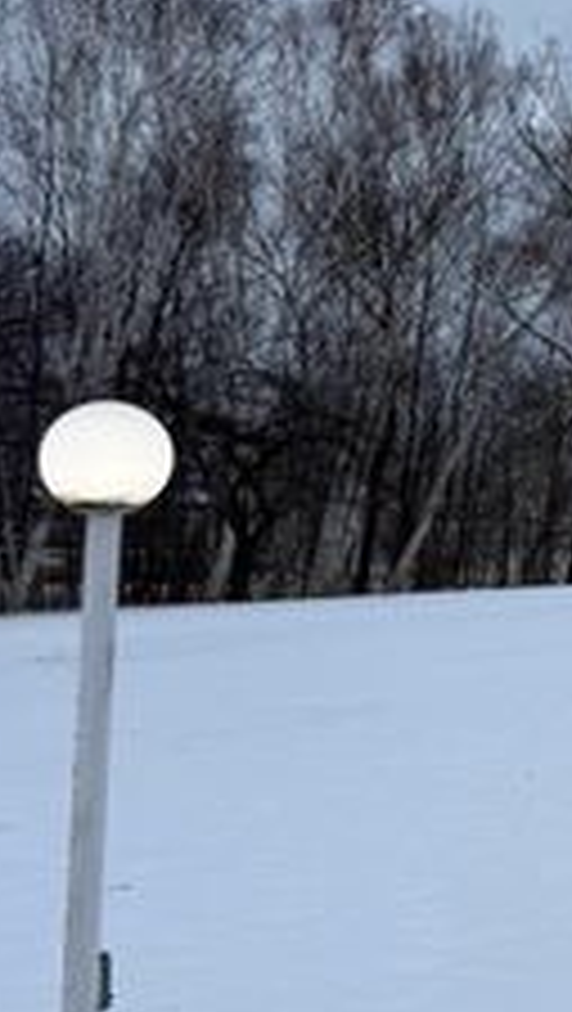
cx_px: 1090
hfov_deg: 16.6
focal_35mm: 58
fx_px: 1560
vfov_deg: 35.8
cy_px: 385
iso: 80
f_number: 1.78
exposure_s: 1/551
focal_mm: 6.76
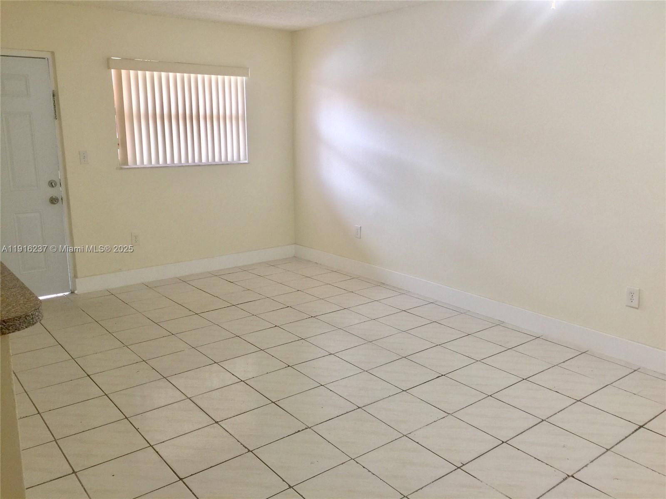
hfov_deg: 61.7
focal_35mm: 29
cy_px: 250
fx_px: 558
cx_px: 333
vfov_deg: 48.2
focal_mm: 4.15
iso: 32
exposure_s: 1/30
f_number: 2.2
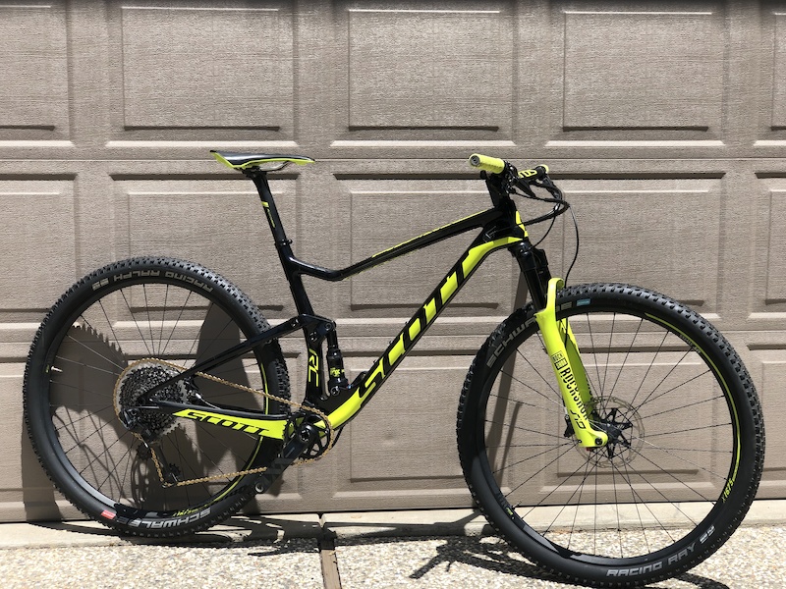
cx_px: 393
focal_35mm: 57
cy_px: 294
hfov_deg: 33.8
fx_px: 1294
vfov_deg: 25.7
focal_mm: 6.6
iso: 20
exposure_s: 1/475
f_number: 2.8
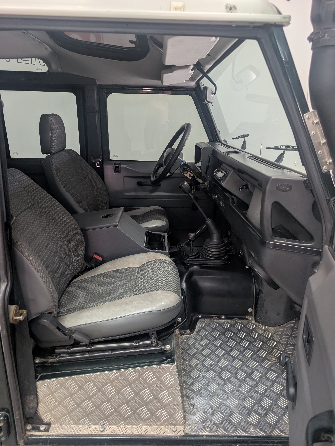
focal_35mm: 24
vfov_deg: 71.5
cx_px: 168
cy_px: 223
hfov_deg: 56.9
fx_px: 309
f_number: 1.68
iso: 411
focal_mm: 6.9
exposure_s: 1/73.8
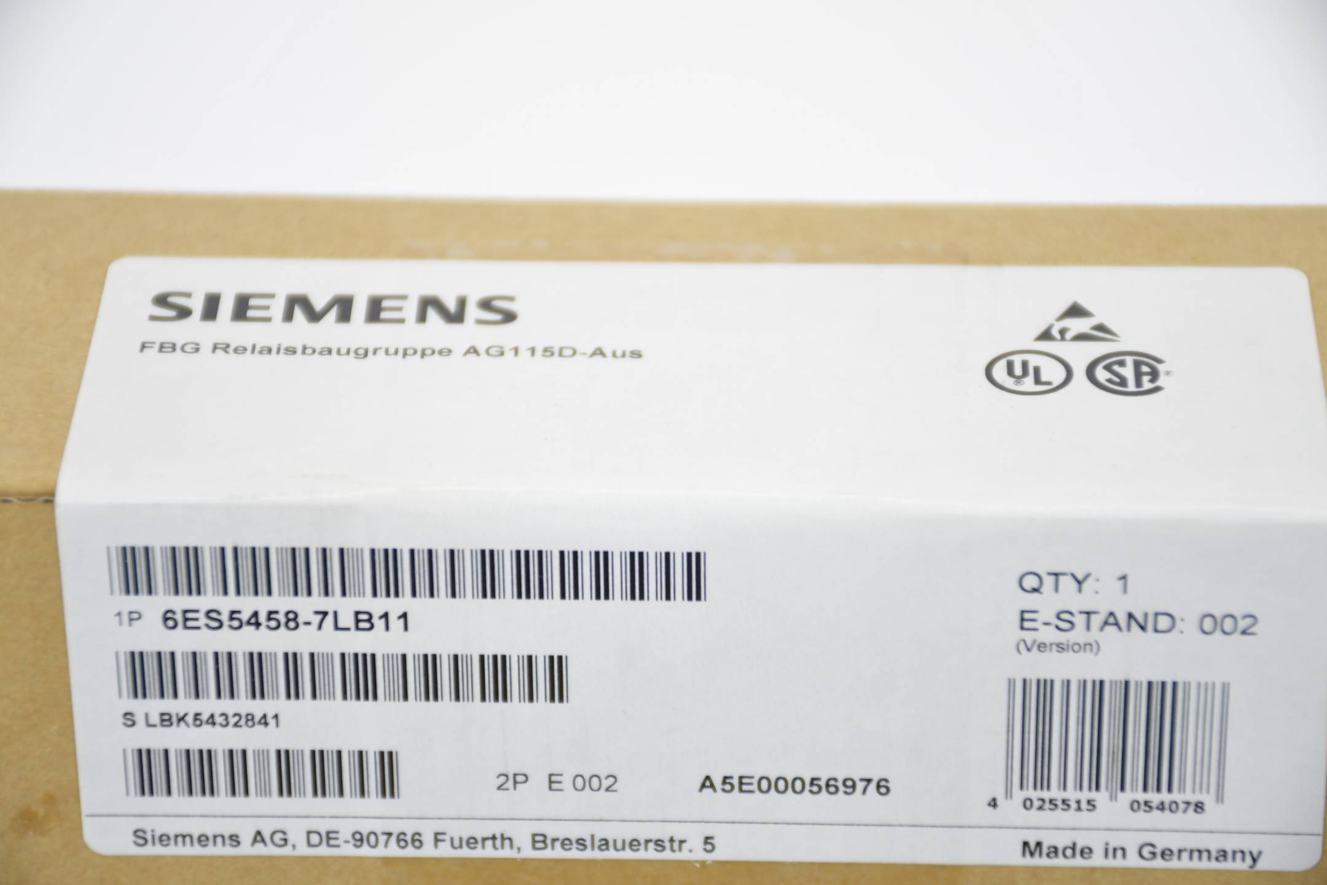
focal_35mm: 168
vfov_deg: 8.2
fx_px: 6192
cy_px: 442
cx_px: 664
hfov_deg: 12.2
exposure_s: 1/20
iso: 100
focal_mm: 112
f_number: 5.6
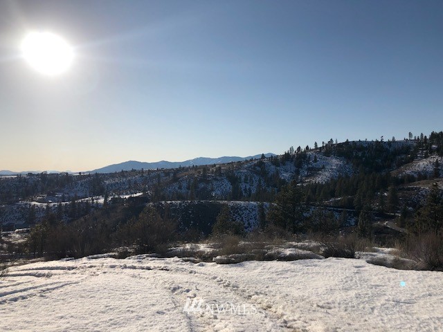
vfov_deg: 49.7
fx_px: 358
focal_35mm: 28
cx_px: 222
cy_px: 166
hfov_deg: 63.4
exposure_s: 1/6897
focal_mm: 3.99
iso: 20
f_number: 1.8
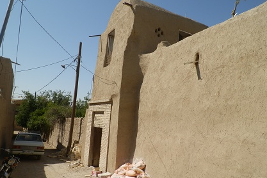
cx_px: 136
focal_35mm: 30
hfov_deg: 61.9
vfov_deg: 43.6
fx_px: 222
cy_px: 86
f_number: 7.3
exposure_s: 1/320
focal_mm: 5
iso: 80
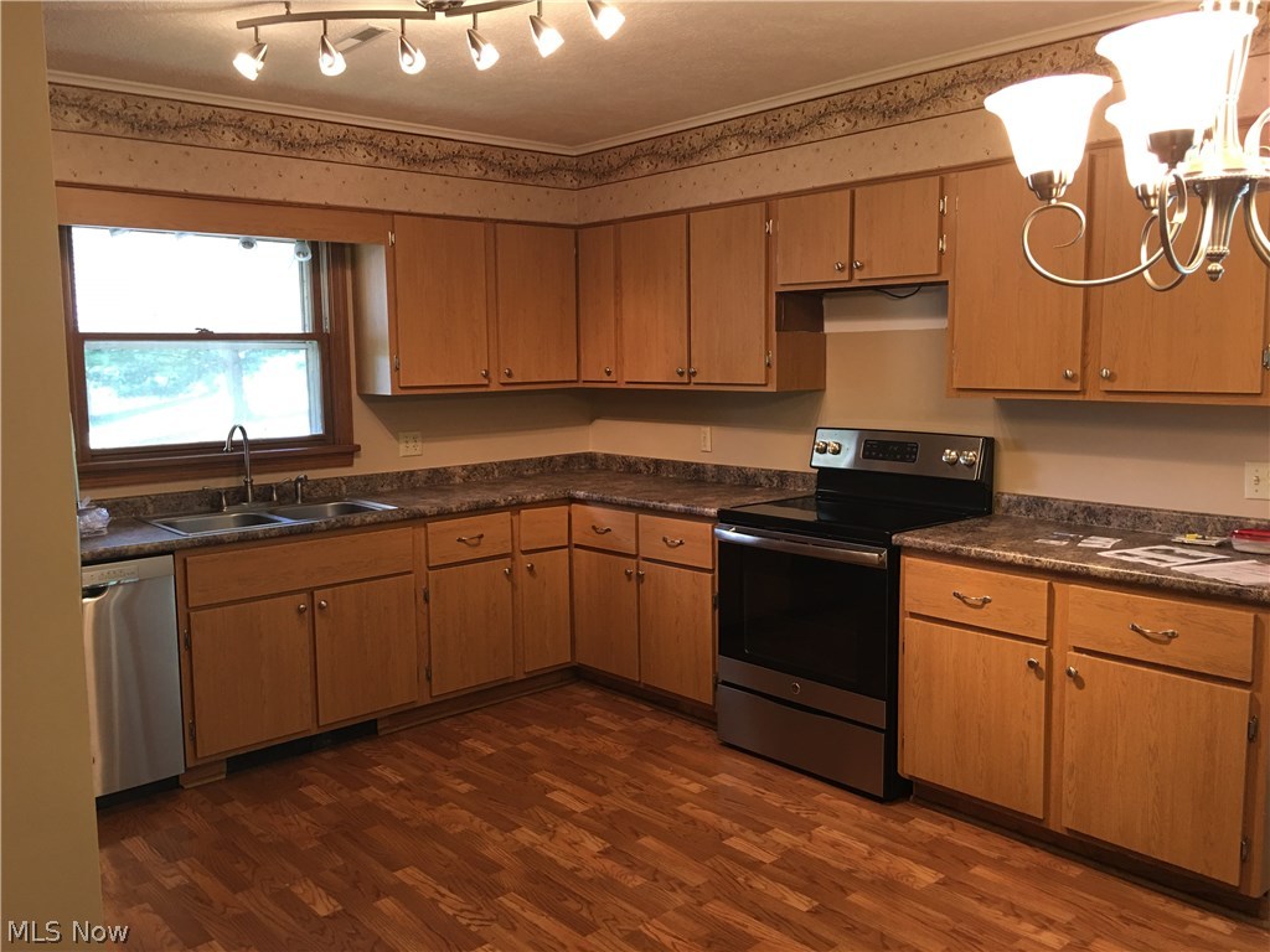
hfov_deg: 61.7
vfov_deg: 48.2
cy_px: 476
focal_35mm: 29
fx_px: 1064
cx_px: 635
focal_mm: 4.15
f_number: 2.2
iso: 40
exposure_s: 1/15
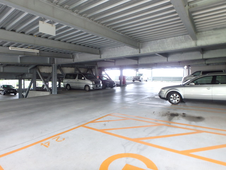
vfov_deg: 63.4
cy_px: 85
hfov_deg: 79.0
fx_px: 137
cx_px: 113
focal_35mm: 21
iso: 250
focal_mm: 3.7
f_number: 3.5
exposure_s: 1/30
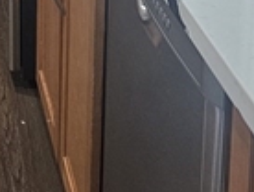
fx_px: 941
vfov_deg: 10.4
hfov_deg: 15.3
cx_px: 46
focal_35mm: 128
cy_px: -233
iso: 400
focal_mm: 6.3
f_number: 1.7
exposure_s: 1/120
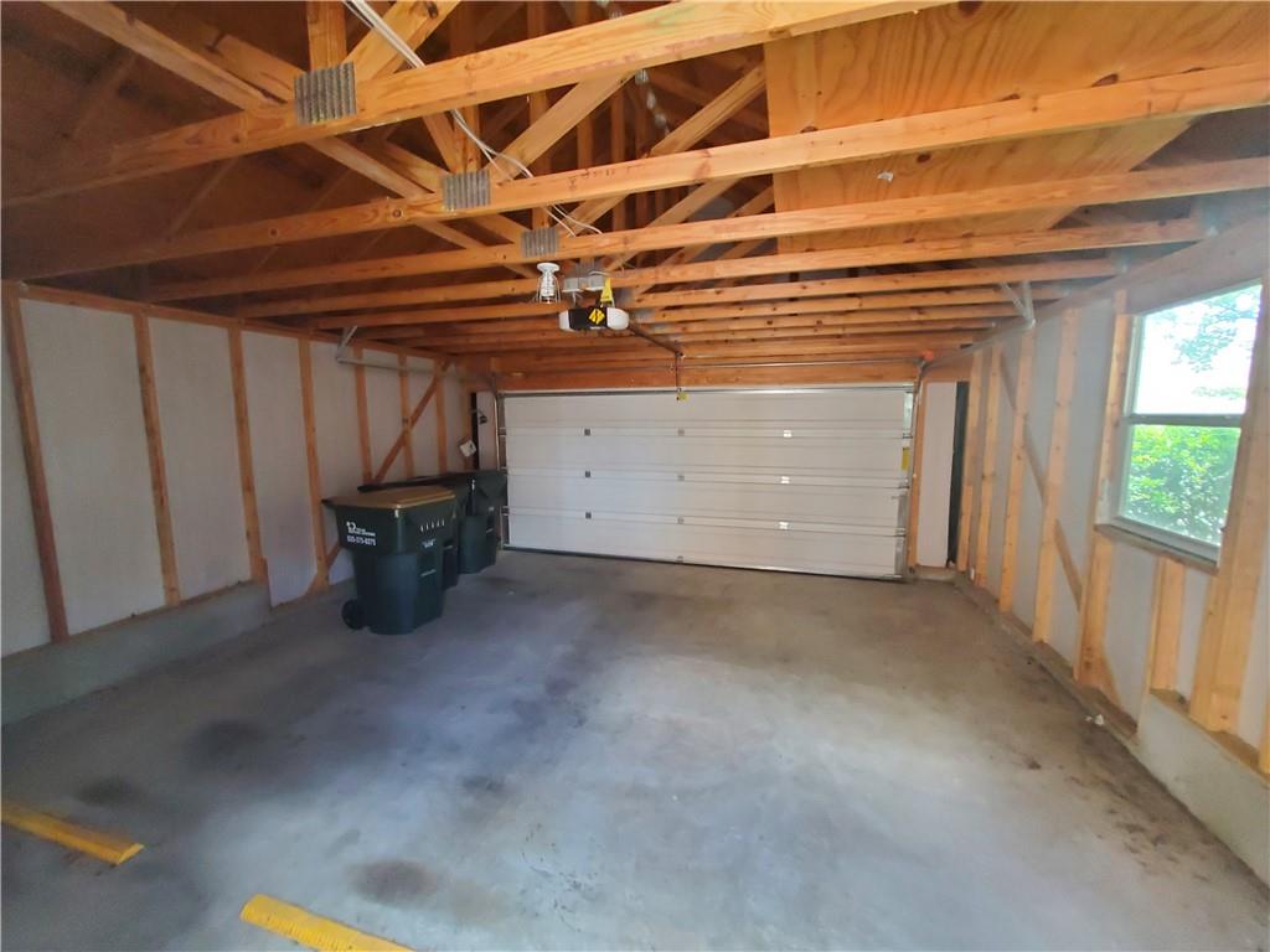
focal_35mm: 13
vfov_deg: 89.9
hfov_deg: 106.2
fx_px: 477
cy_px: 476
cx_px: 635
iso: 640
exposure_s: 1/60
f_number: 2.2
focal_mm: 1.8
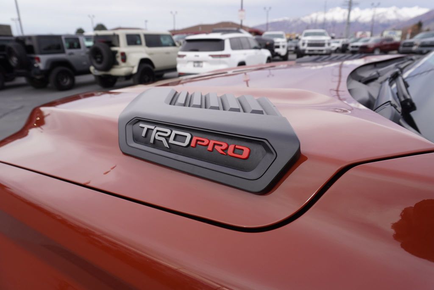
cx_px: 217
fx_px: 289
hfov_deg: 73.7
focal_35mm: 24
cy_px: 145
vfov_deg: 53.2
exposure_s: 1/100
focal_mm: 16
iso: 100
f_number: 6.3
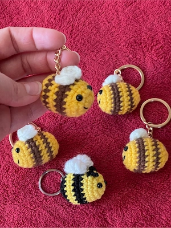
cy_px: 114
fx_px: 422
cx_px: 86
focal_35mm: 64
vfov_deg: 30.3
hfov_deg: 22.9
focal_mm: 7.5
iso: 400
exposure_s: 1/40
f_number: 2.2
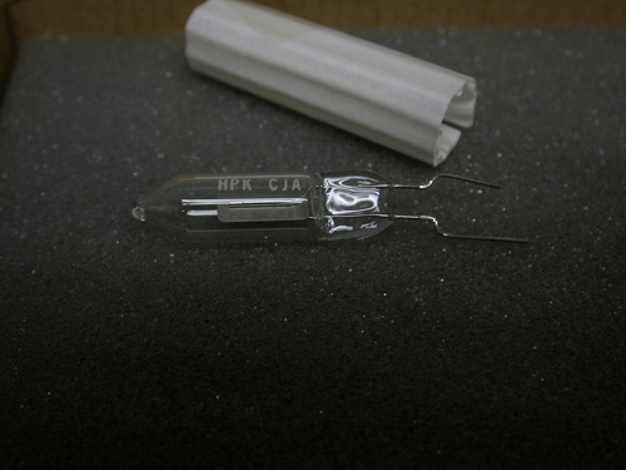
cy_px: 235
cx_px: 313
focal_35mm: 49
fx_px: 886
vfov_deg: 29.7
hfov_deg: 38.9
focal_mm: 10.2
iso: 100
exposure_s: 1/60
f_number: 2.8
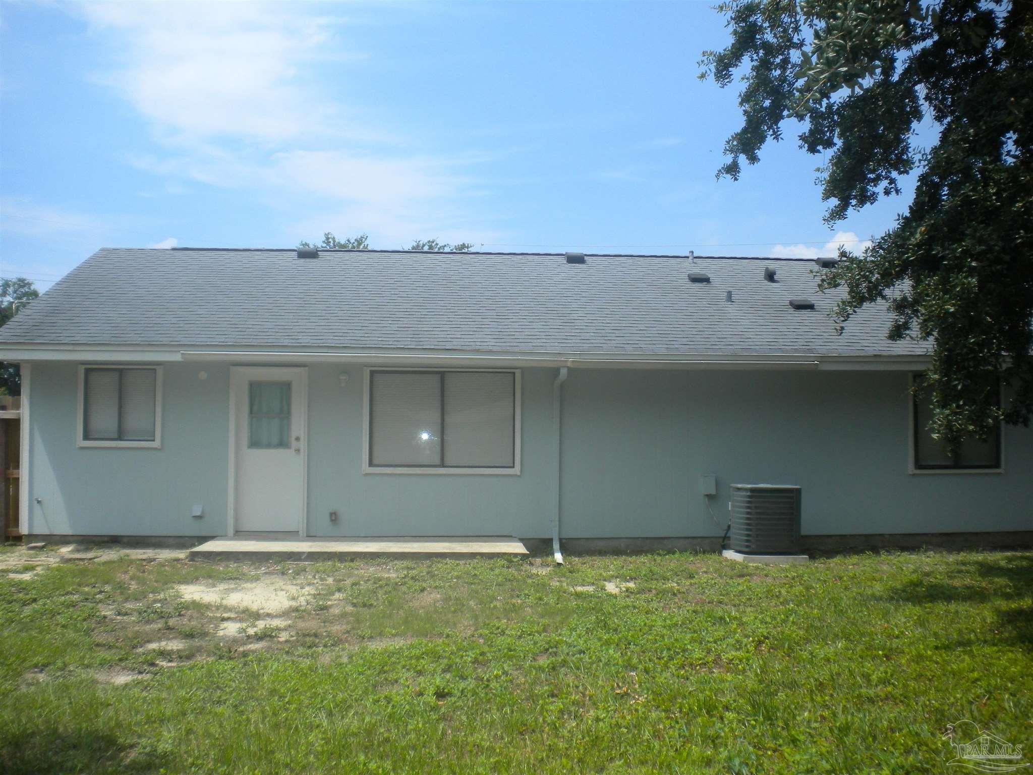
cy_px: 388
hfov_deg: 52.6
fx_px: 1044
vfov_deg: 40.7
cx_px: 516
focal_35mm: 35
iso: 113
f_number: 4.6
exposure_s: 1/787
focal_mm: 6.3
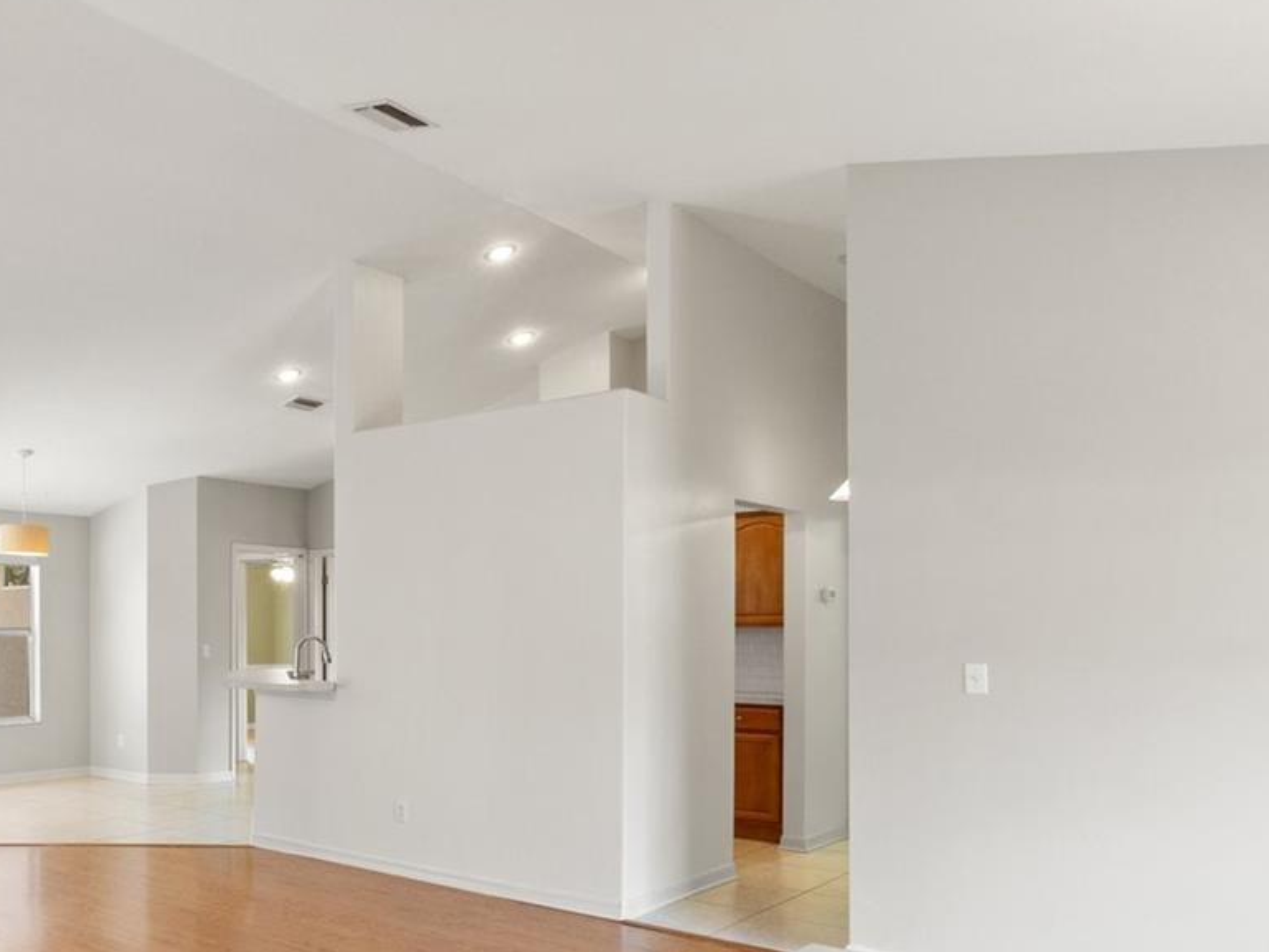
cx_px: 246
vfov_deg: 46.0
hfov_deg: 55.5
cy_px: 645
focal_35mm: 30
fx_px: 1100
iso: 400
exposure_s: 1/8
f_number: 8
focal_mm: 10
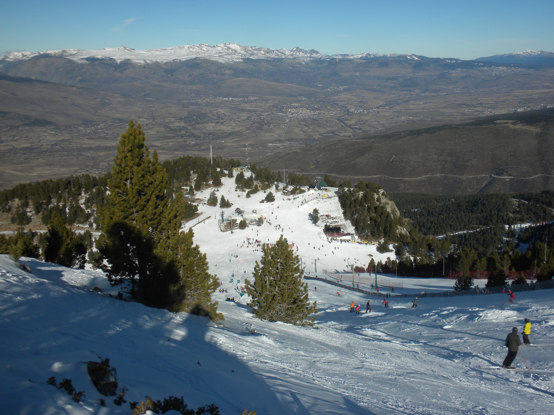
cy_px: 208
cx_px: 277
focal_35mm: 37
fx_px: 592
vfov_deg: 38.7
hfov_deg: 50.1
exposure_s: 1/250
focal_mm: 6.6
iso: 64
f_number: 10
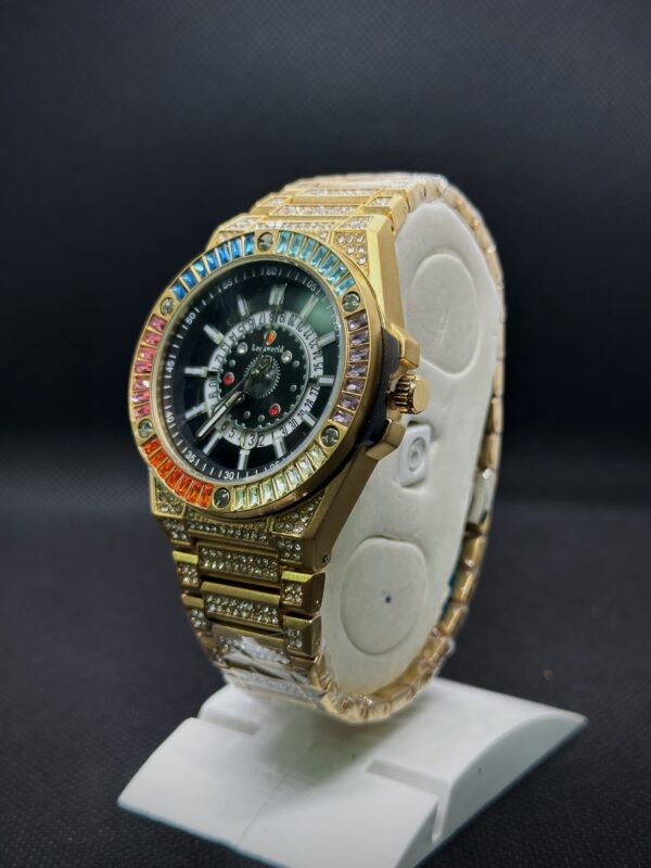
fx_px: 1204
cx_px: 326
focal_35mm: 48
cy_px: 434
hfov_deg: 30.3
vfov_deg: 39.7
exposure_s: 1/100
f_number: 1.78
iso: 64
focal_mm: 6.86
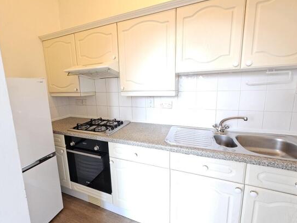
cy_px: 107
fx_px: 120
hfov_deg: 101.9
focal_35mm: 14
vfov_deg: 85.7
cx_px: 138
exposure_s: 1/33
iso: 500
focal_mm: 2.2
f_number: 2.2
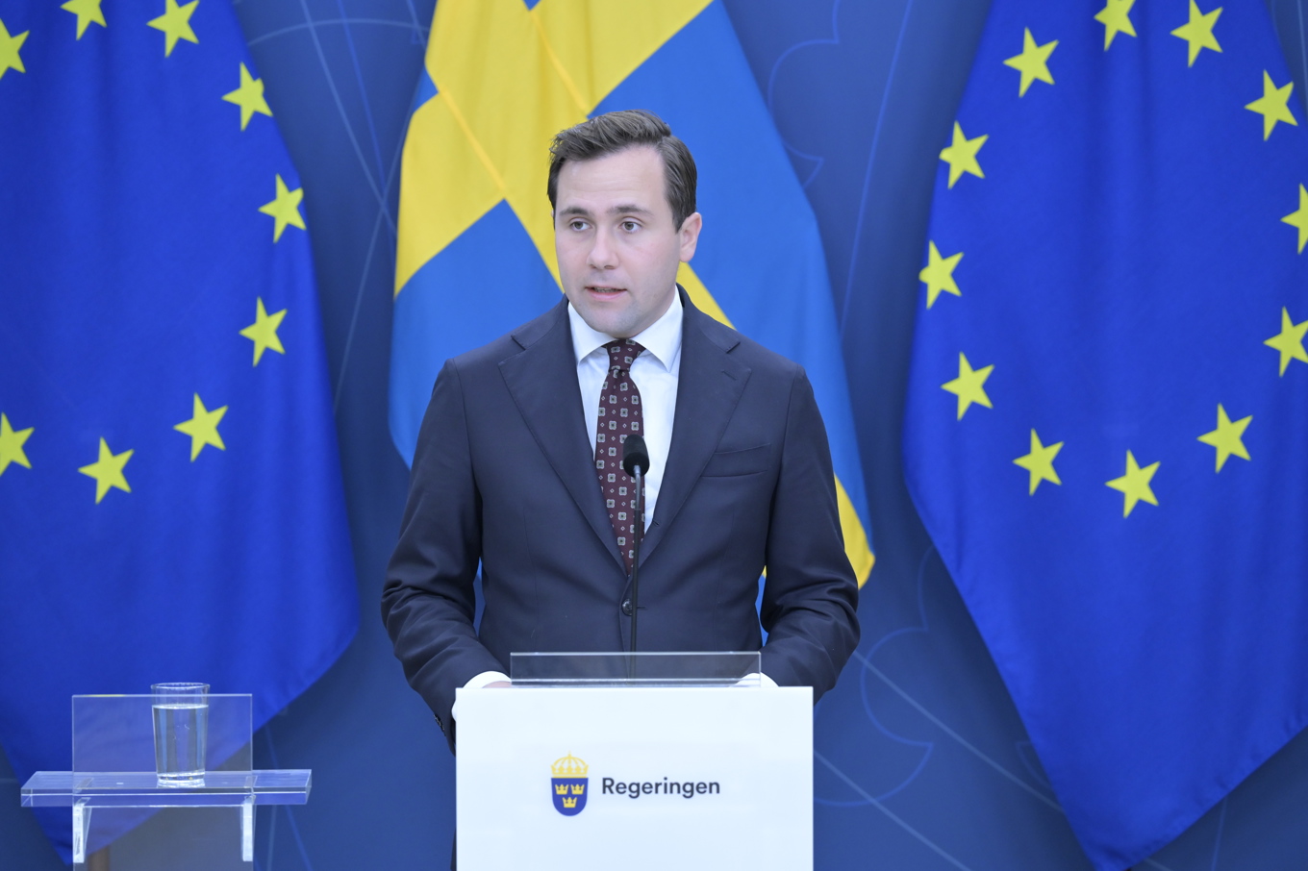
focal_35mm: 135
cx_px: 654
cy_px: 436
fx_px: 4904
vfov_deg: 10.2
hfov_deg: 15.2
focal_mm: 135
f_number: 4.5
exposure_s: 1/250
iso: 2500
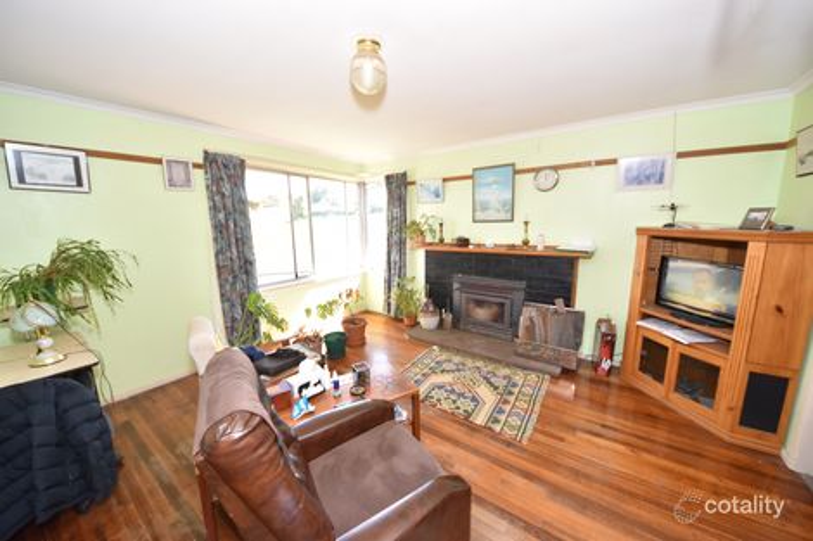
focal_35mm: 12
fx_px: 271
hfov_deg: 112.6
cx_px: 406
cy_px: 270
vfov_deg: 90.0
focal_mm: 8
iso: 720
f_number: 5.6
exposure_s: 1/125
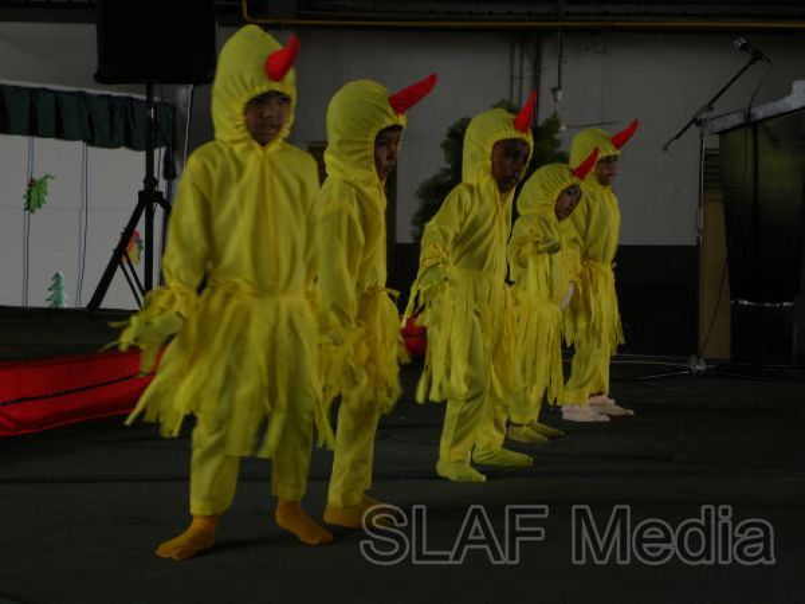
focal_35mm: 75
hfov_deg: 26.0
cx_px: 402
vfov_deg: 19.6
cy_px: 302
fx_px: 1744
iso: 114
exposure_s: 1/56.7
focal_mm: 13.4
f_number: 6.3
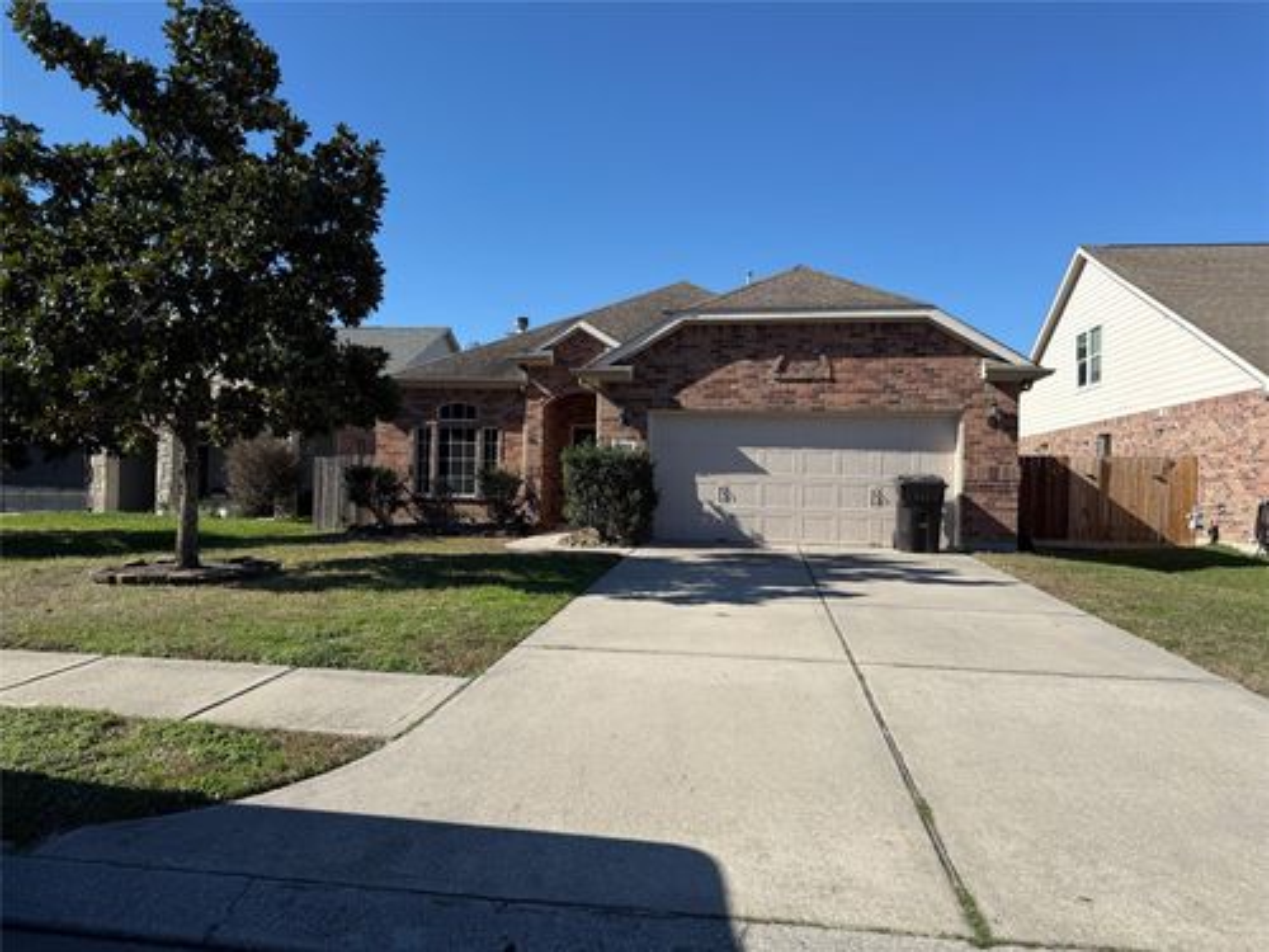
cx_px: 634
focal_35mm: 24
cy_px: 476
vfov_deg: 56.8
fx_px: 880
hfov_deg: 71.6
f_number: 1.78
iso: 80
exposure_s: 1/4405
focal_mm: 6.76
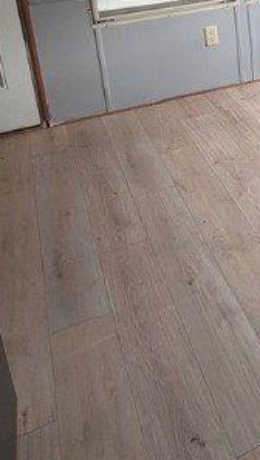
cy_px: 29
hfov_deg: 23.7
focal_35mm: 45
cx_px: 331
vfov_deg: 41.2
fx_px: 551
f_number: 2.2
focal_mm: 2.35
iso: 90
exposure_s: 1/93.9
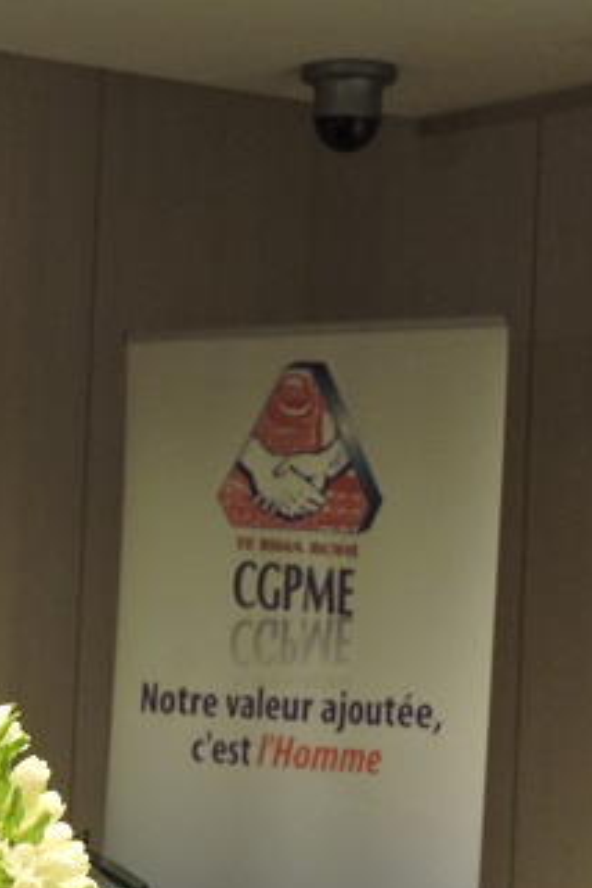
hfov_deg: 11.7
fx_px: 2812
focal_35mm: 114
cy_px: 528
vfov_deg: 17.9
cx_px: -149
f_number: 4
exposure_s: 1/25
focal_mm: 9.9
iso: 400
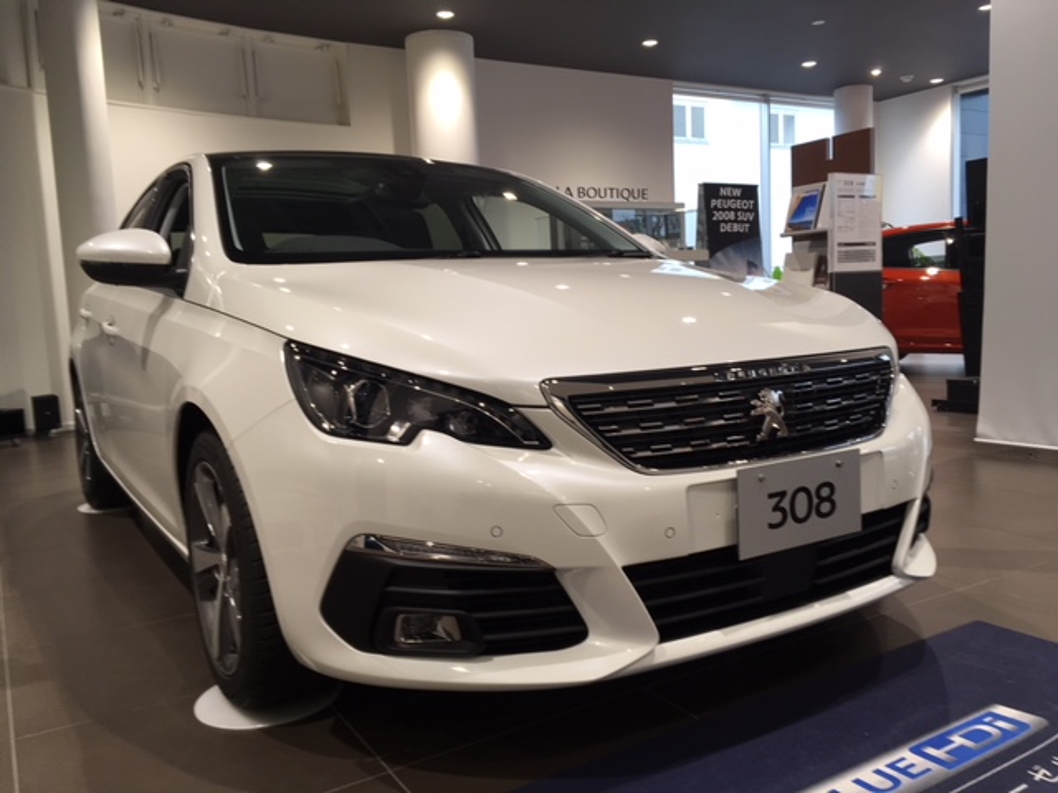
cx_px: 529
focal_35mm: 29
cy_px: 396
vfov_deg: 48.2
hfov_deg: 61.7
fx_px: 886
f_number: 2.2
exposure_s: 1/40
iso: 25
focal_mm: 4.15
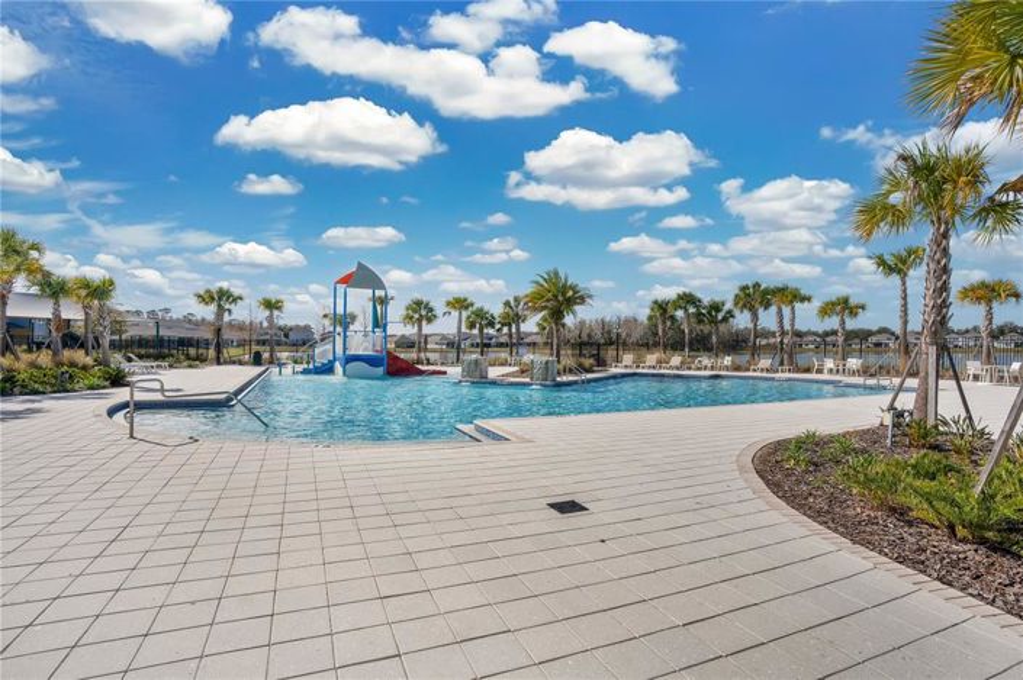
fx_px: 454
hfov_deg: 96.8
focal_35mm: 16
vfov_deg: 73.7
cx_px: 512
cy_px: 340
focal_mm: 16
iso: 100
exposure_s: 1/800
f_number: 8
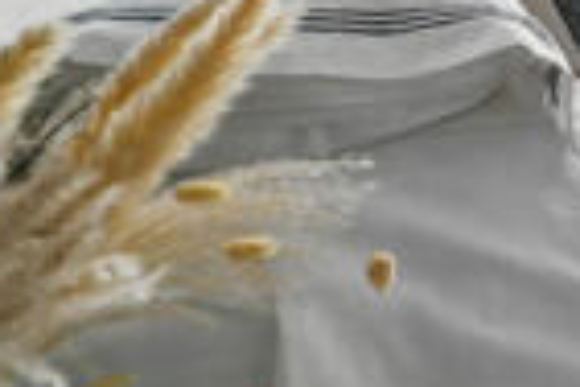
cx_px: 1263
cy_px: -210
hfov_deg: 17.2
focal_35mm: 65
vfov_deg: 18.3
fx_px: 1047
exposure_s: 1/4
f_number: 8
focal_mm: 14
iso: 400
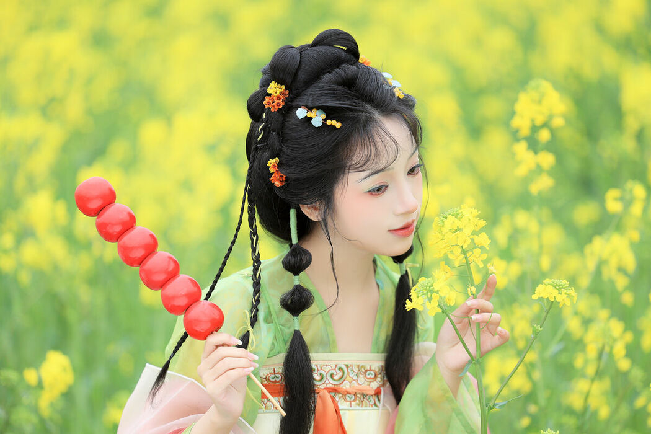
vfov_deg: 8.2
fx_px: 3038
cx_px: 326
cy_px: 217
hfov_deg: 12.2
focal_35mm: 168
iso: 200
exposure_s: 1/320
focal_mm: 168
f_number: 2.8
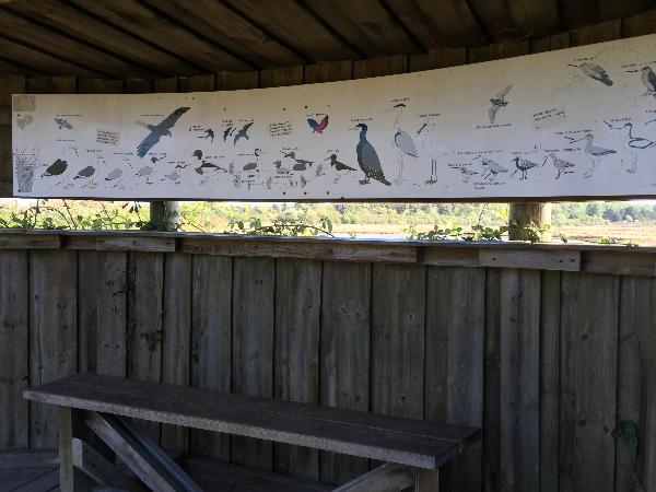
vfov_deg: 48.2
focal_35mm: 29
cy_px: 246
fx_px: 550
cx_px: 328
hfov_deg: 61.7
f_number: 2.2
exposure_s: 1/124
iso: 32
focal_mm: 4.15
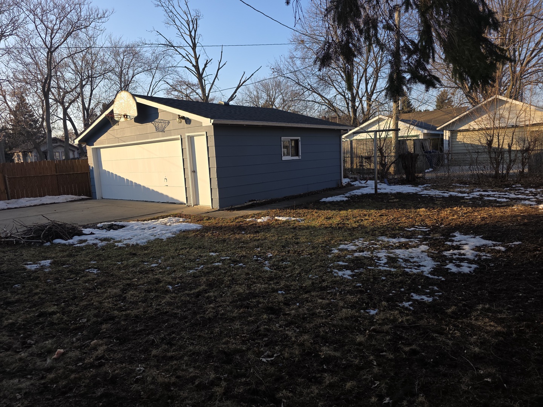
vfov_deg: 58.9
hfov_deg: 73.9
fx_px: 361
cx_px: 272
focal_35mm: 23
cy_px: 204
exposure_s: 1/346
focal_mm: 6.3
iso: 12
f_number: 1.7
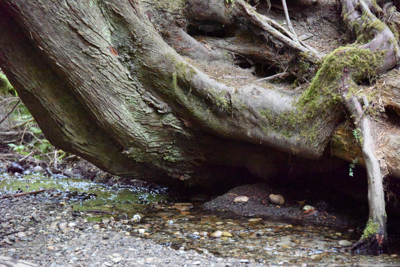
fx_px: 1611
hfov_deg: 14.2
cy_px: 134
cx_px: 200
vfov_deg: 9.5
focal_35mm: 145
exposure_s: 1/320
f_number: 6.3
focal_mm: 145
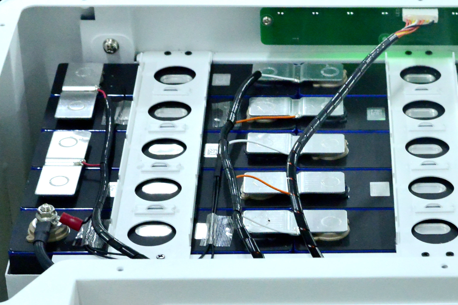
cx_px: 442
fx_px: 1641
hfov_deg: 15.6
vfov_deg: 10.6
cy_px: 278
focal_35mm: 129
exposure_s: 1/60
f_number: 9
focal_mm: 50
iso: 6400
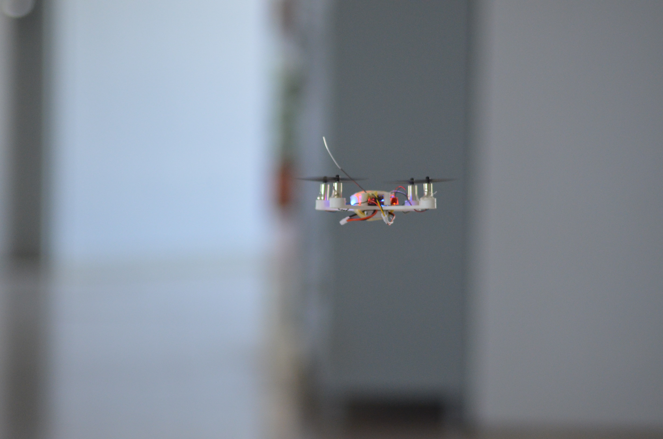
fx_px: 4687
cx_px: 332
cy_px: 220
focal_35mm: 255
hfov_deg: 8.1
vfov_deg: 5.4
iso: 1600
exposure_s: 1/400
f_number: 4.5
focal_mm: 170
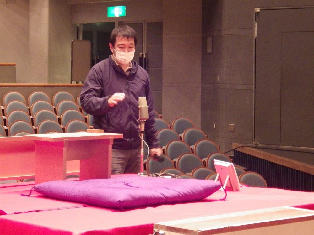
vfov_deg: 12.5
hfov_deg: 16.6
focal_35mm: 119
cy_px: 118
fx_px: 1079
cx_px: 157
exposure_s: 1/10
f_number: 4.8
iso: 1600
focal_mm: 21.3
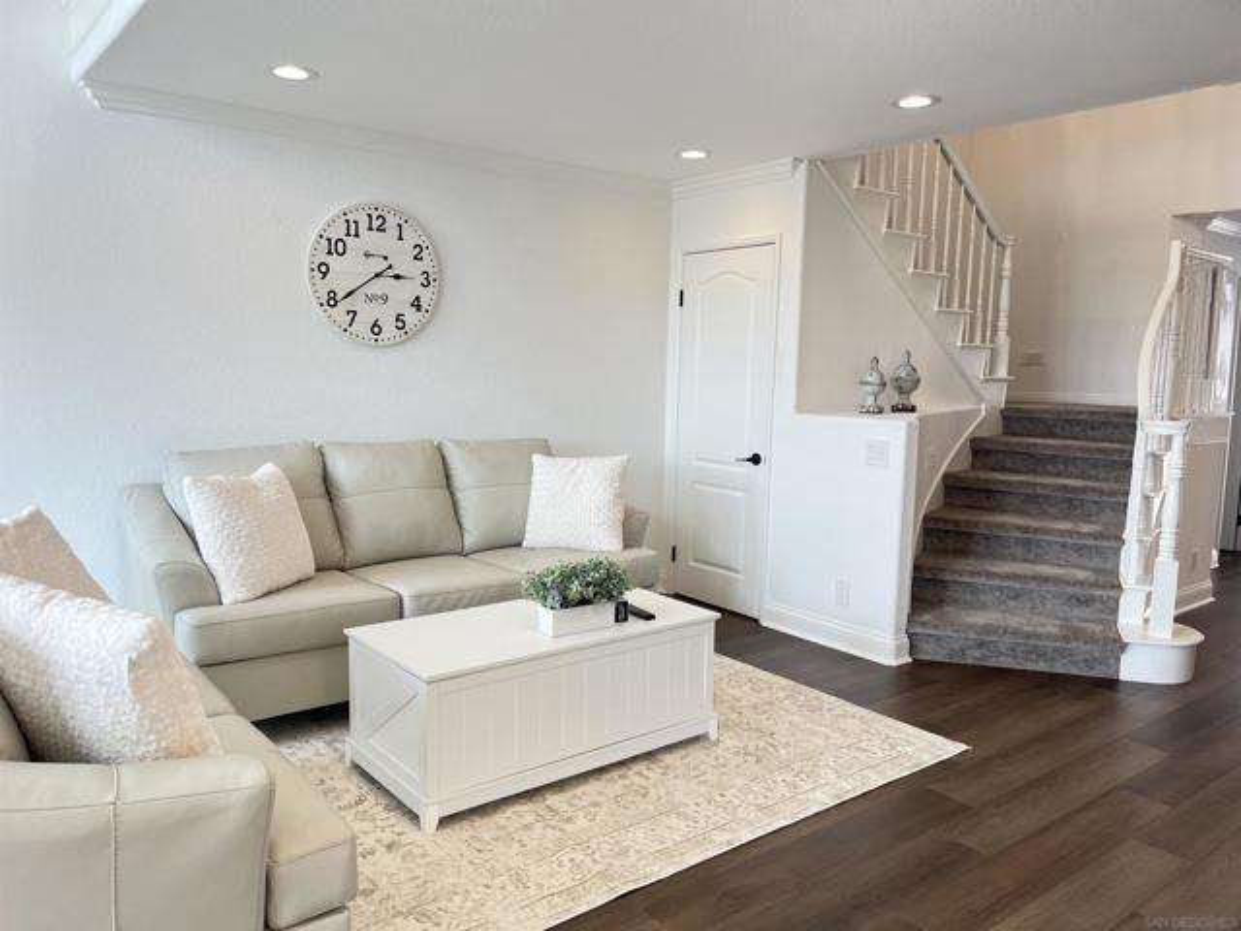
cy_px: 466
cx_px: 620
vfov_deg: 53.1
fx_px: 932
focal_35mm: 26
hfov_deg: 67.3
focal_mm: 5.1
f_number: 1.6
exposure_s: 1/120
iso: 100
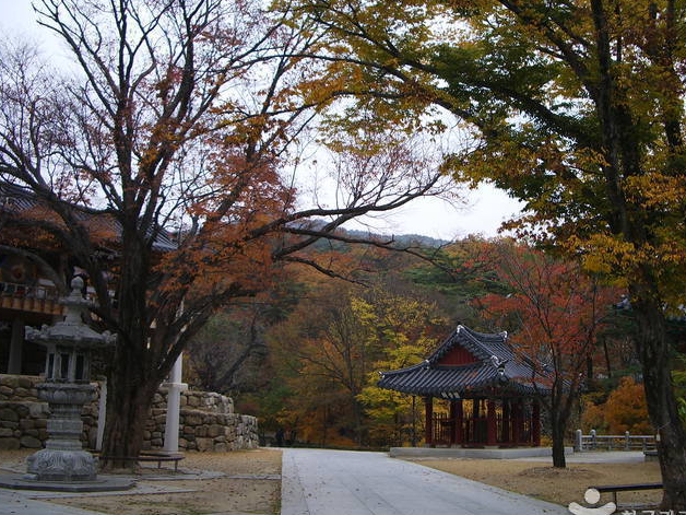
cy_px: 272
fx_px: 773
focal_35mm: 39
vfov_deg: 36.8
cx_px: 367
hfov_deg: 47.8
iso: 50
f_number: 2.6
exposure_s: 1/125
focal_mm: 5.8
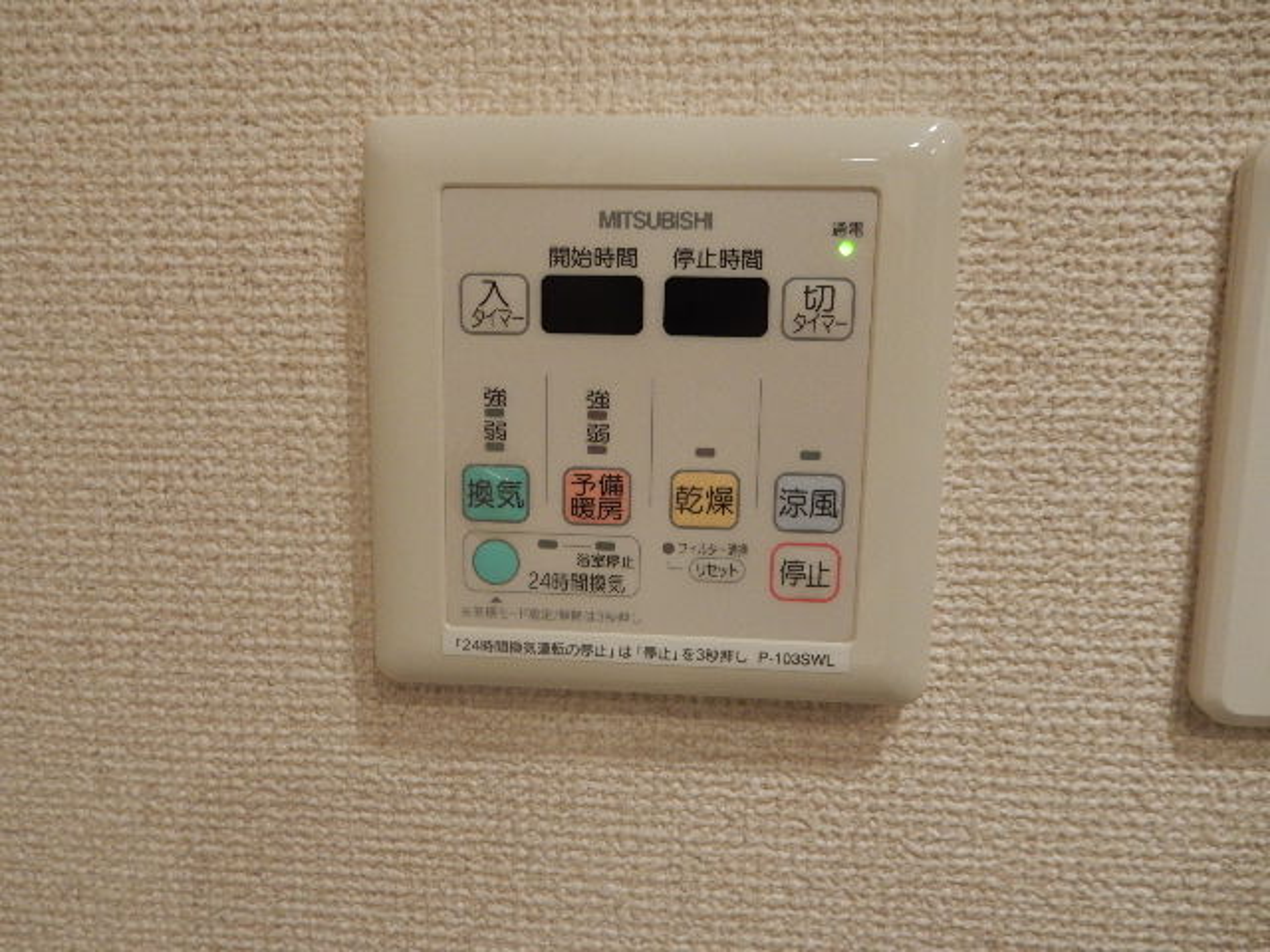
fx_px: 917
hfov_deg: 69.4
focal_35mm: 25
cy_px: 476
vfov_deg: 54.9
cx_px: 635
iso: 280
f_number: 3.7
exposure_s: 1/30
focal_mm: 4.5
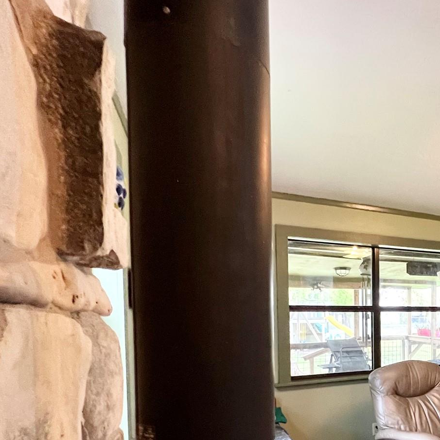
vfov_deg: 57.7
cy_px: 332
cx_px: 458
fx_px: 374
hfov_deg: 48.0
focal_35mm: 26
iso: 500
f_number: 1.8
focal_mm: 1.57
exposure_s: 1/60
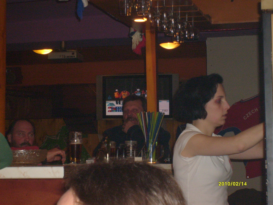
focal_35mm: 106
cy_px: 102
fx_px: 836
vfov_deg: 14.0
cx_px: 136
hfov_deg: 18.5
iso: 200
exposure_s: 1/90
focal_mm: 17.4
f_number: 4.9
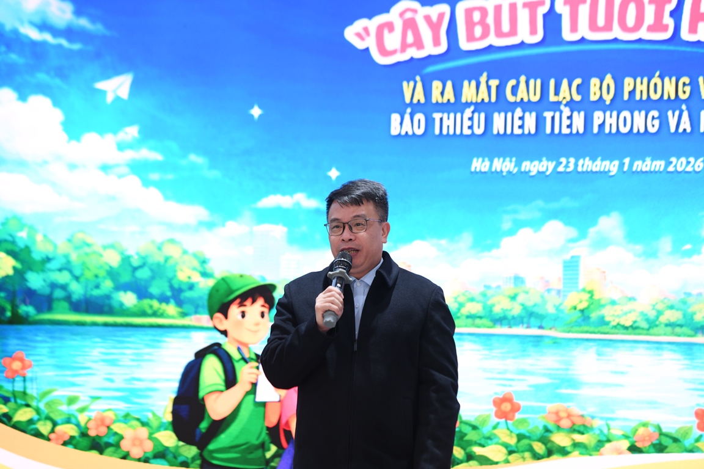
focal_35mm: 112
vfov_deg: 12.2
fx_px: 2190
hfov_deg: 18.3
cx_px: 352
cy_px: 234
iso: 1250
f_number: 3.5
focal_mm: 112
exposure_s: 1/160
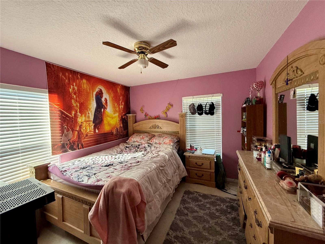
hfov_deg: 102.1
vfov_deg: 85.7
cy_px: 122
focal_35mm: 14
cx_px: 162
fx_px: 131
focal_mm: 2.22
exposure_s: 1/80
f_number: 2.2
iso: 320
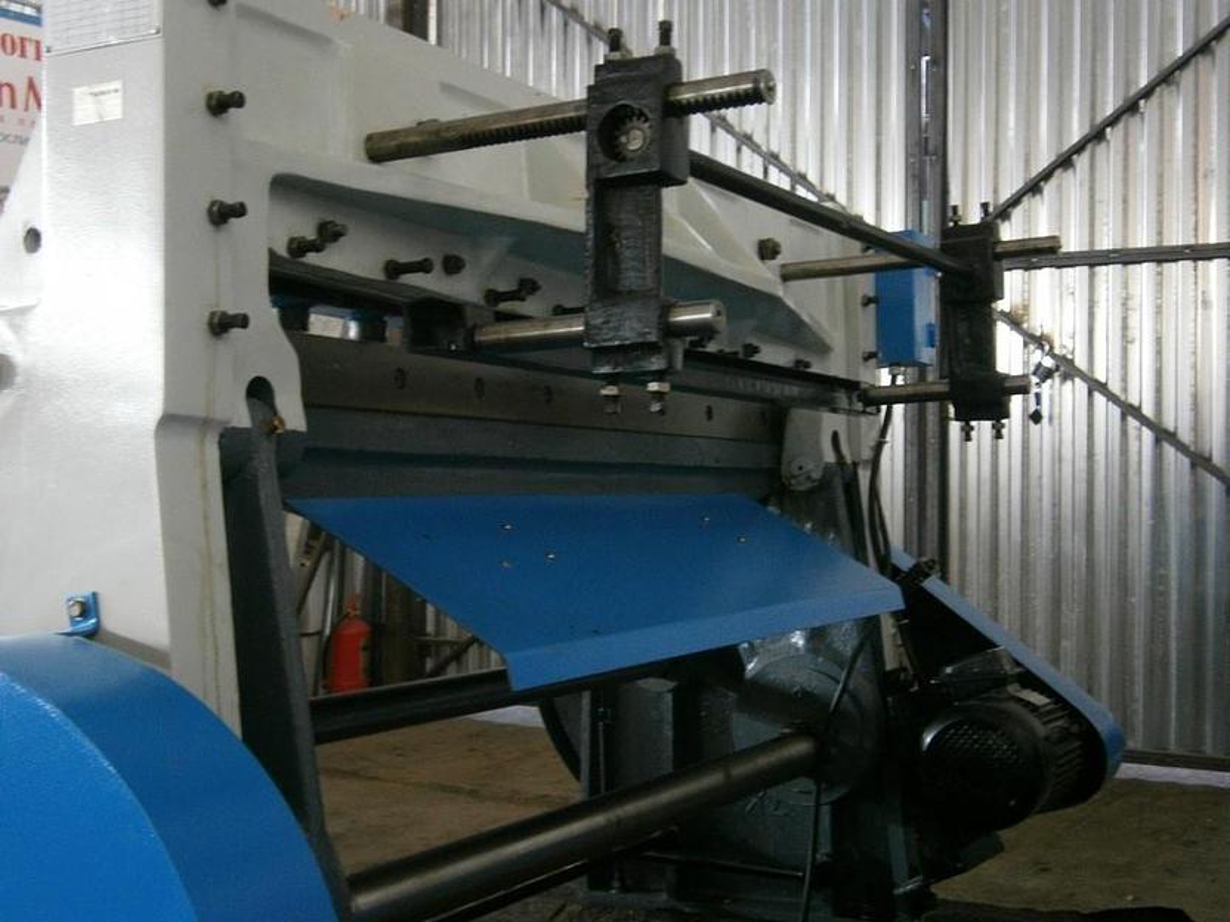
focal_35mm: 47
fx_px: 1670
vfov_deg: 30.9
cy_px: 461
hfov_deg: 40.4
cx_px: 615
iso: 250
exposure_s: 1/2
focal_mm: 8.3
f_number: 3.4
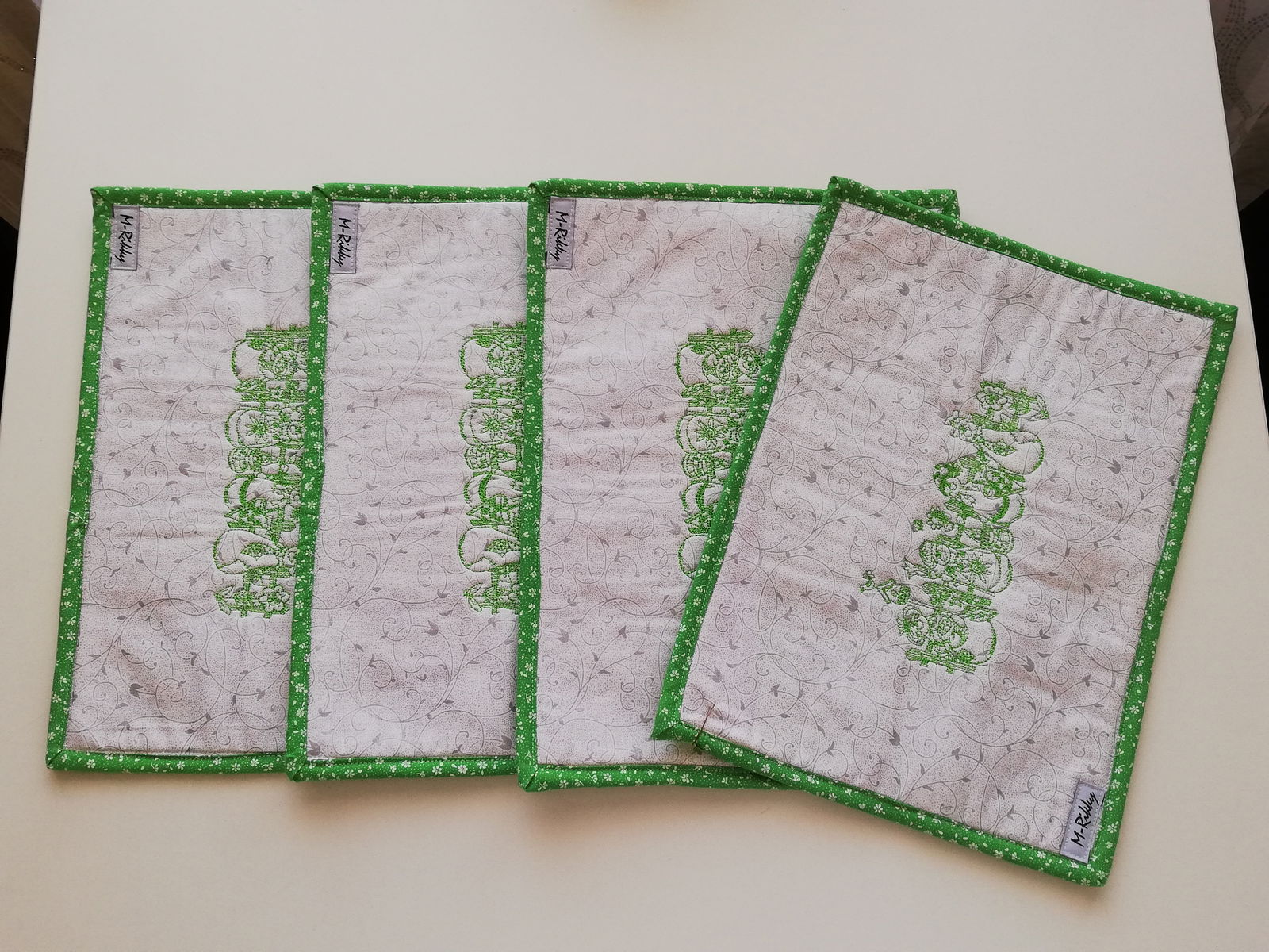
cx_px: 634
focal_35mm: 32
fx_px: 1173
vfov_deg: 44.2
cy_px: 476
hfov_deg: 56.8
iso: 125
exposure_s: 1/50
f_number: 2.2
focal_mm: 3.81
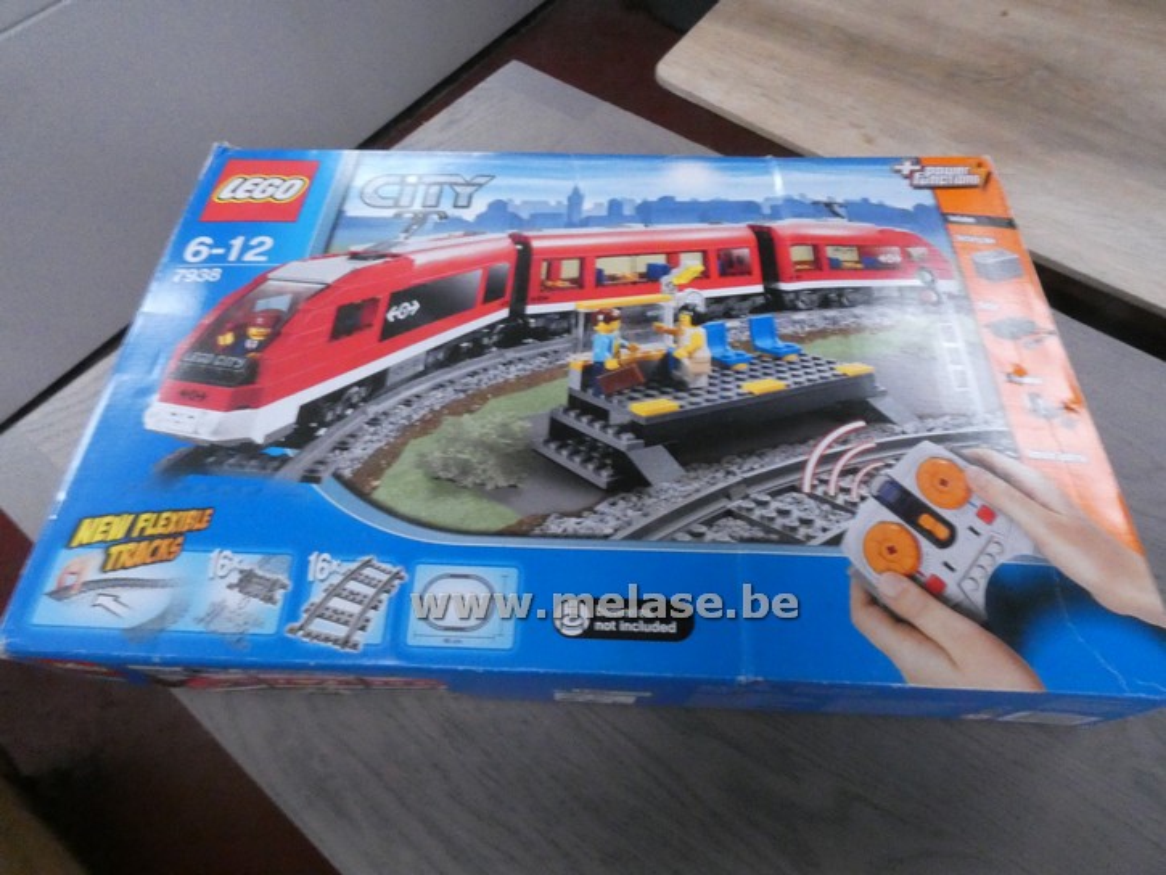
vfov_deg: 66.0
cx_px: 583
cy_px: 438
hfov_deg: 81.7
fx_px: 674
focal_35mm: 20
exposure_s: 1/20
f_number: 8
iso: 1600
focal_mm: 3.6
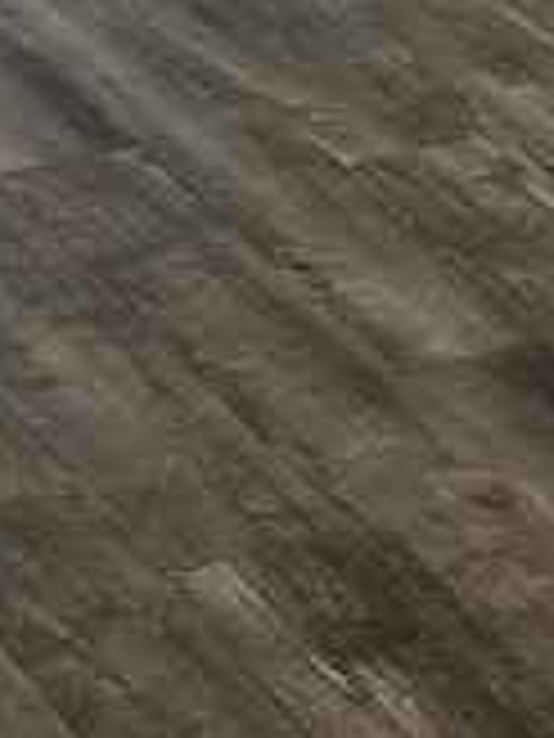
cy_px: -801
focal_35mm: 150
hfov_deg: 8.9
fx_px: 3201
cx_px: -770
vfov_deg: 11.6
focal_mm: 6.86
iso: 200
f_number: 1.78
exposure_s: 1/120
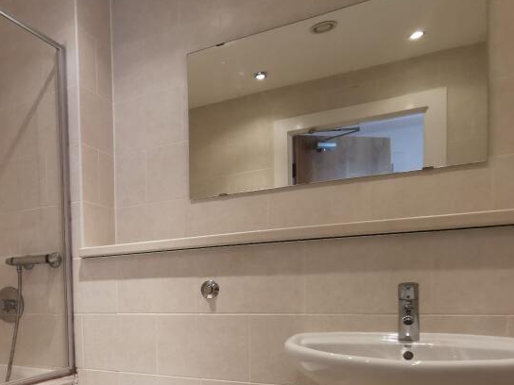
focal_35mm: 32
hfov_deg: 50.2
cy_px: 321
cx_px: 47
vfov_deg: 41.8
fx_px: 475
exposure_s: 1/33.3
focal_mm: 2.26
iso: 160
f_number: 2.2
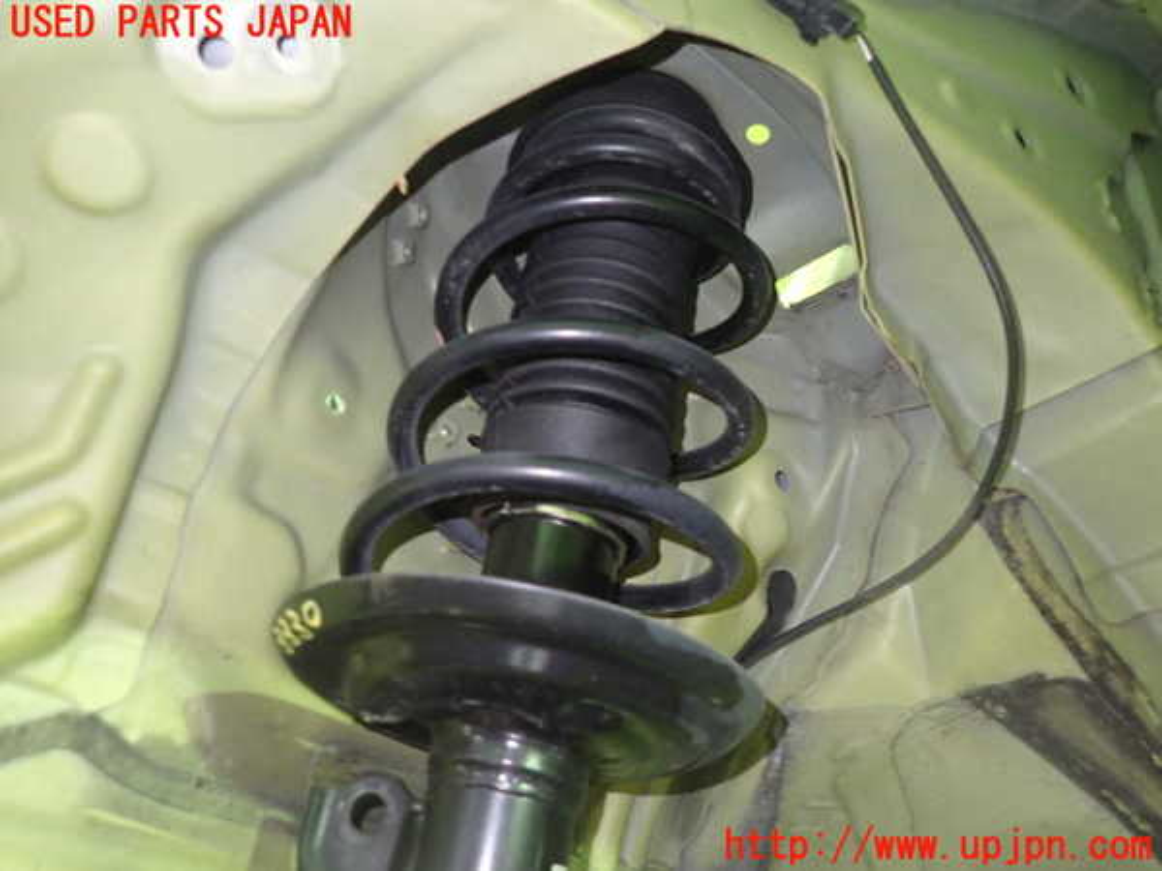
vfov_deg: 54.9
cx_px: 581
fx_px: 839
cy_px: 436
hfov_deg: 69.4
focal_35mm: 25
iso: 800
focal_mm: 4.5
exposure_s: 1/20
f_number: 2
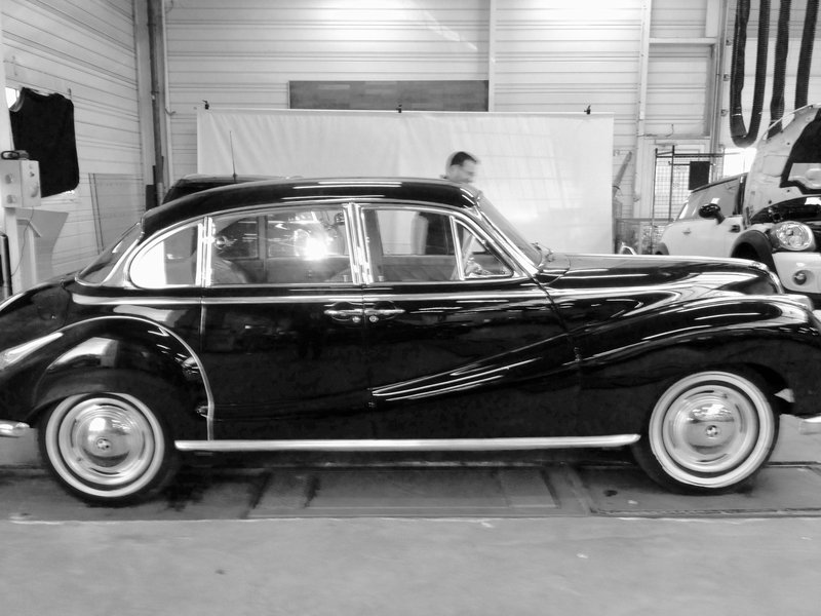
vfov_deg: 40.7
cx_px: 410
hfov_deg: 52.6
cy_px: 308
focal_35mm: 35
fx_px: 830
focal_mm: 4.28
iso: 64
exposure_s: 1/20
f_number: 2.4
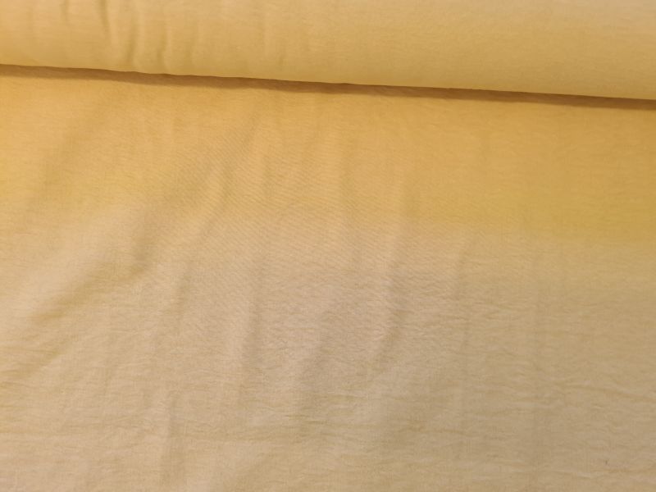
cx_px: 328
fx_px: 493
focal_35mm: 26
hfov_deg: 67.3
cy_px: 246
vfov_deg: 53.1
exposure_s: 1/50
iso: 64
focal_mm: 5.4
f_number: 1.8
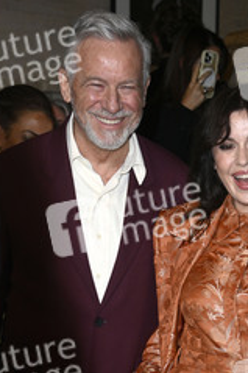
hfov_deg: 11.7
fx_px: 1211
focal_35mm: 117
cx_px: 172
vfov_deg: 17.4
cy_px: 298
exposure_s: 1/250
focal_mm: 70
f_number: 5.6
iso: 500
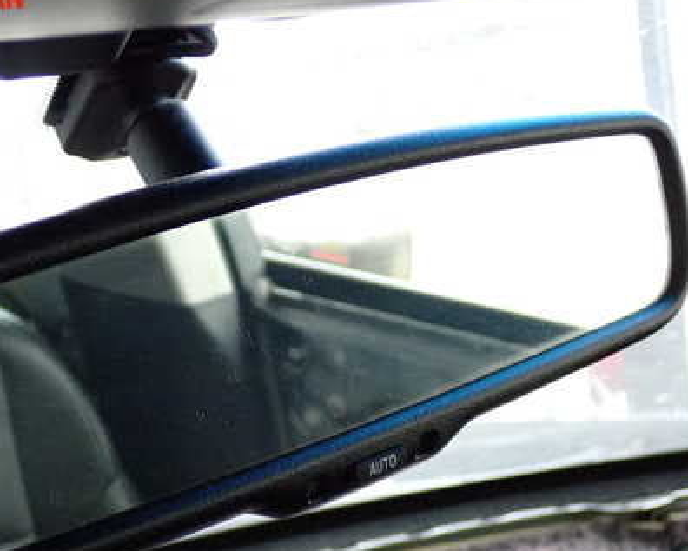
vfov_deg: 23.4
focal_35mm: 65
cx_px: 229
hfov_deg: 28.9
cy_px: 367
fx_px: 1324
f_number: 2.9
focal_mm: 7.84
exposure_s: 1/125
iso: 1250
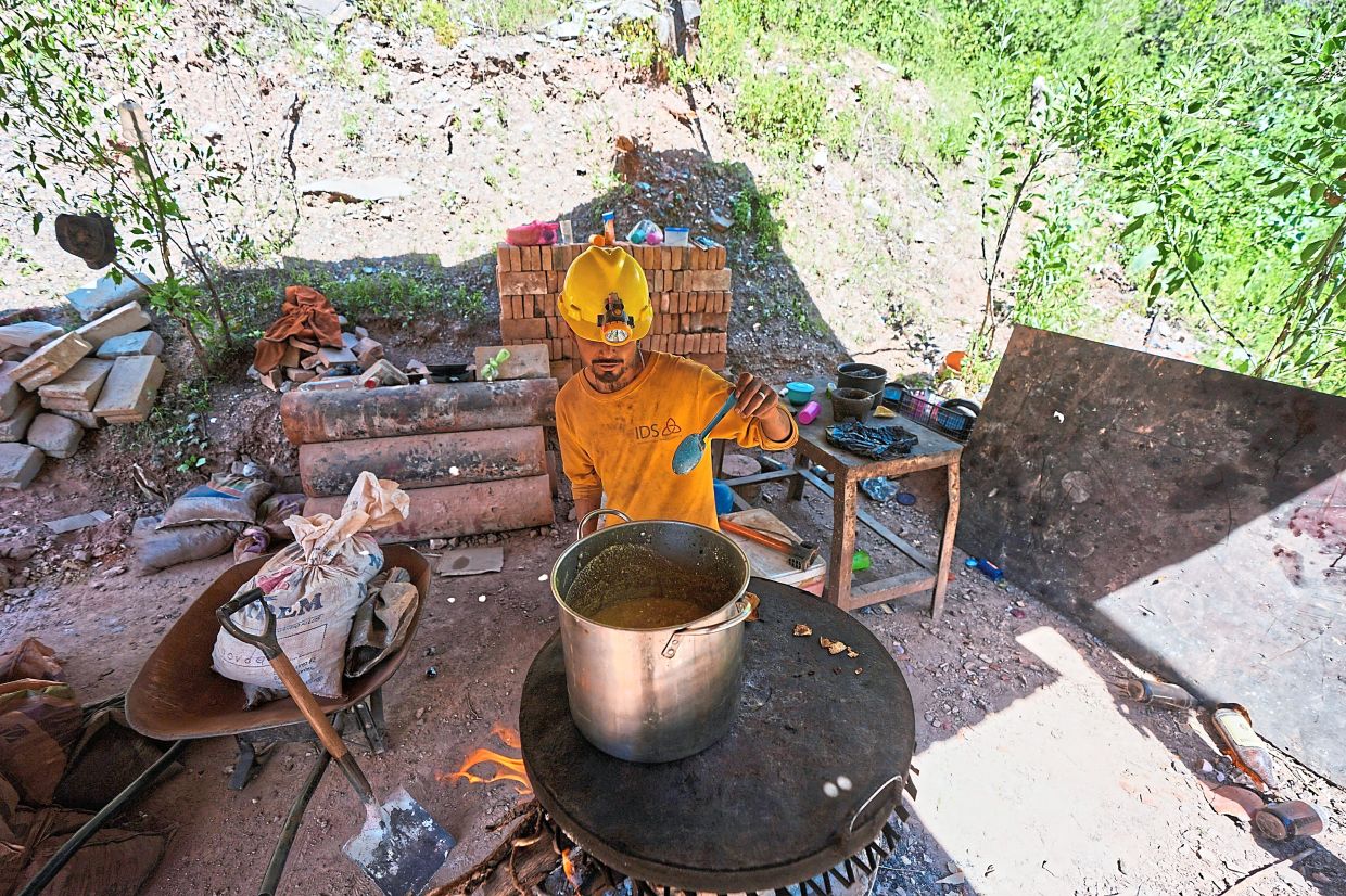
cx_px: 673
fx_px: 598
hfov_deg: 96.8
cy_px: 448
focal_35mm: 16
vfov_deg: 73.7
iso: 250
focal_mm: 16
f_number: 3.5
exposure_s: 1/800
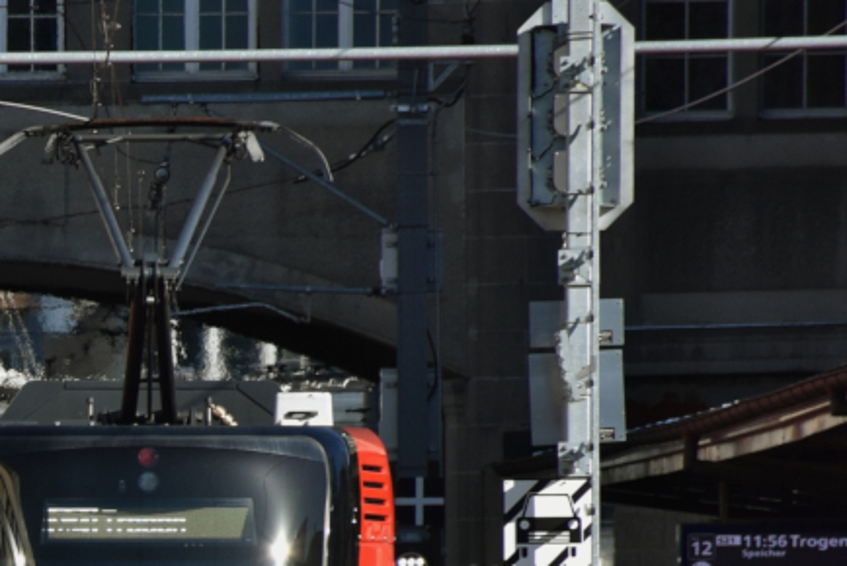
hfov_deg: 3.5
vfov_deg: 2.4
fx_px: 13655
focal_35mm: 580
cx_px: -304
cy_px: 545
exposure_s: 1/1600
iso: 400
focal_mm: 140
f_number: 6.3
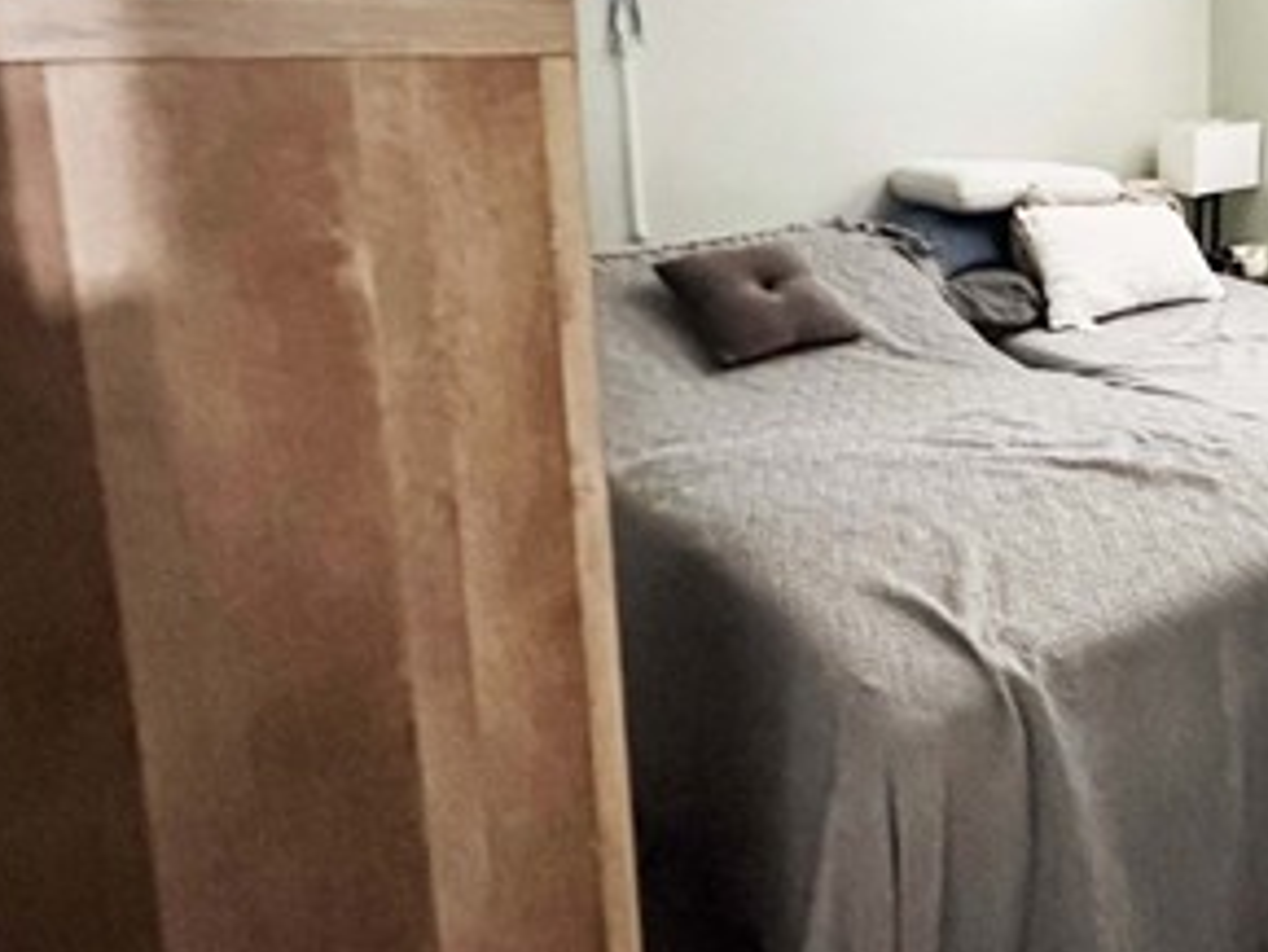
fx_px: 1136
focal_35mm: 31
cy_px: 215
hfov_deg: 52.6
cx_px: 1097
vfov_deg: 43.7
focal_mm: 2.22
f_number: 2.2
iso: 2500
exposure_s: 1/17
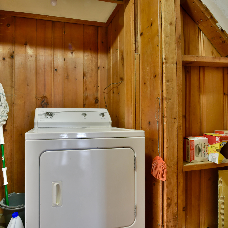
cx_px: 77
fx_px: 142
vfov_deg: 77.7
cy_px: 114
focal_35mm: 19
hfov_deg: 75.4
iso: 800
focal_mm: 14
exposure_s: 1/3
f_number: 11
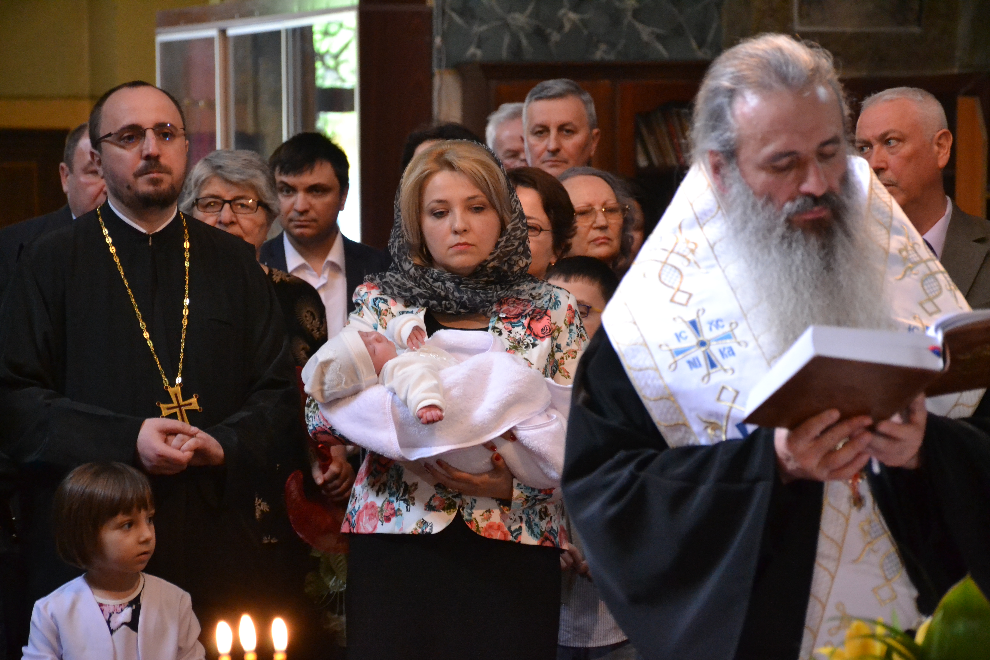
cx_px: 495
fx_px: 4785
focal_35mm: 174
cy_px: 330
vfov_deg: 7.9
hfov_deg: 11.8
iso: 3200
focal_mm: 116
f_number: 5.6
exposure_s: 1/25
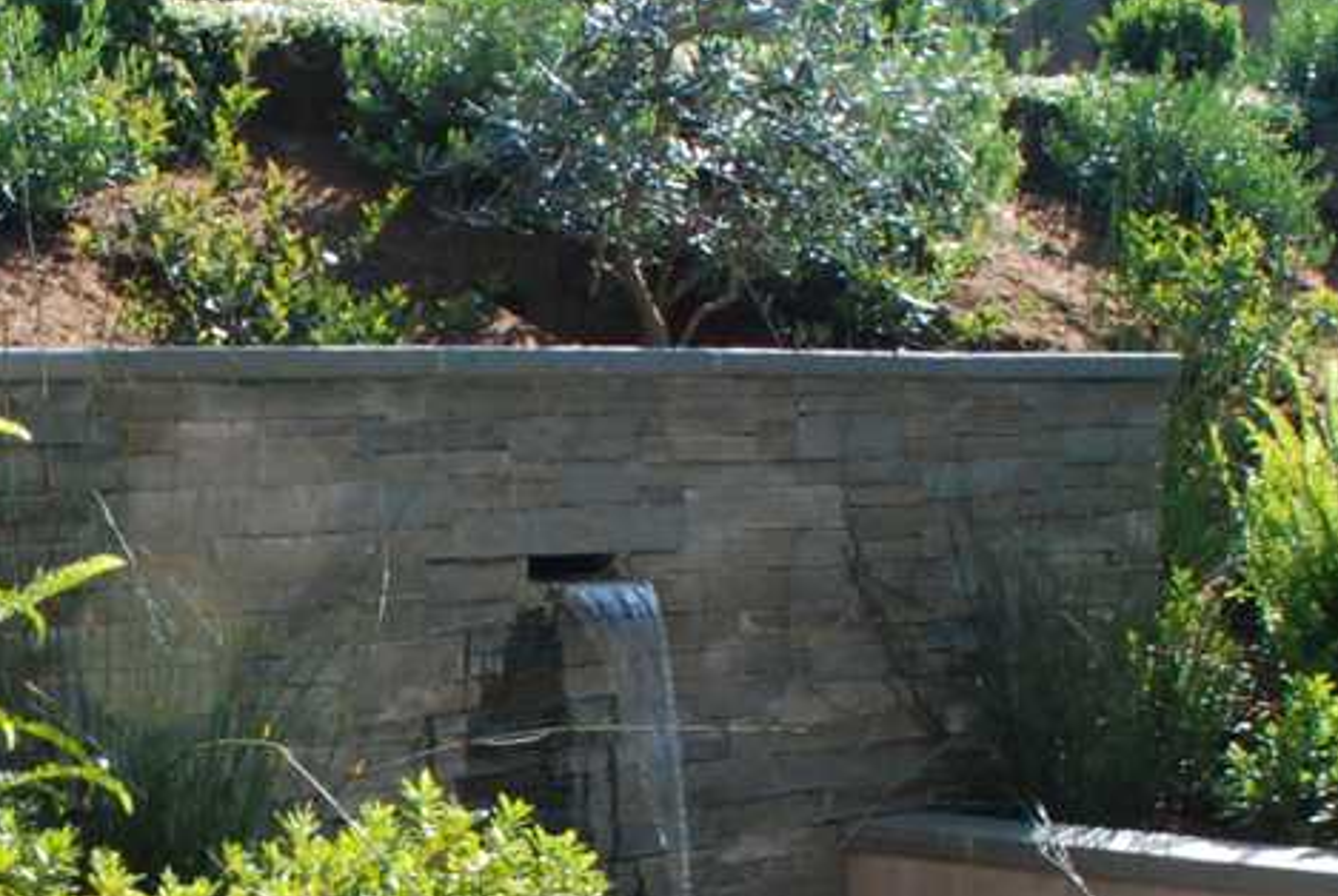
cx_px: 46
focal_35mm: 86
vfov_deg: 15.7
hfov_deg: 22.8
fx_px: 3200
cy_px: 839
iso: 800
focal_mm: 18
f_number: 10
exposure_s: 1/400
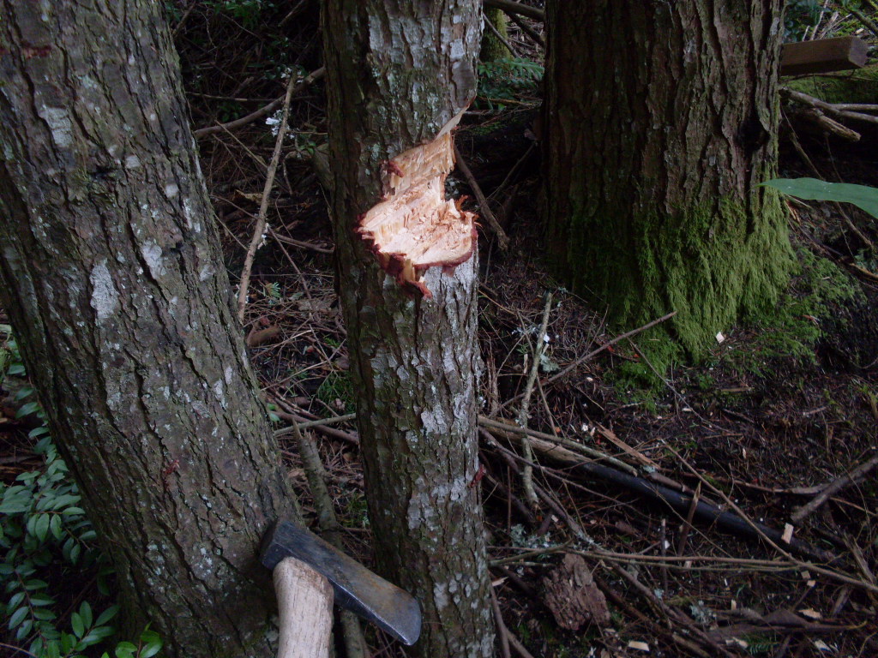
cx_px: 439
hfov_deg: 49.0
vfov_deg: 37.7
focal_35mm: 38
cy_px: 329
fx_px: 964
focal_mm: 6.3
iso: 100
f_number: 2.8
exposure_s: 1/45
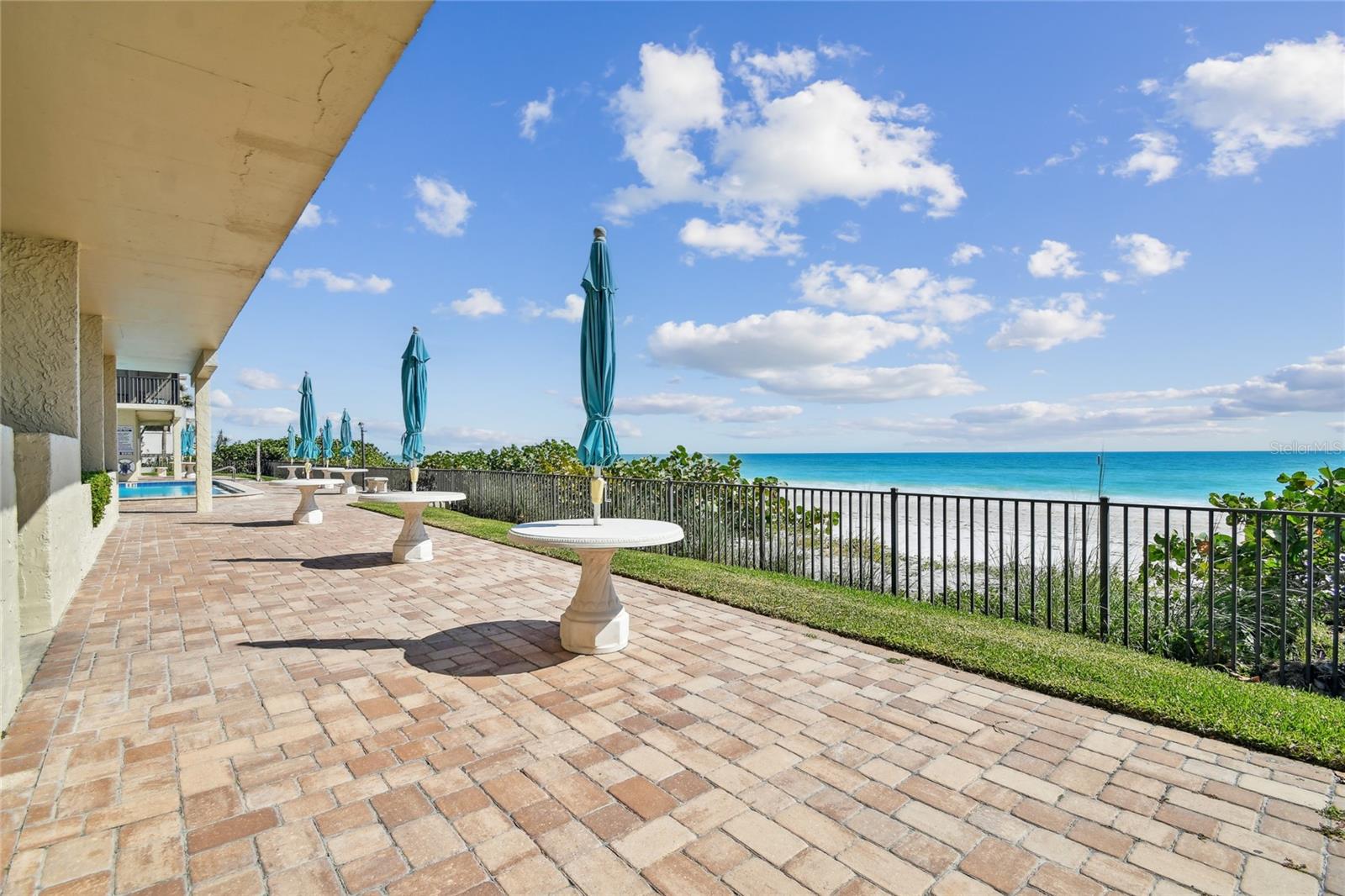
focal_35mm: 15
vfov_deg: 77.3
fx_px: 560
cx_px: 672
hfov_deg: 100.4
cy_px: 448
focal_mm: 10
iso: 100
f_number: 7.1
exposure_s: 1/400
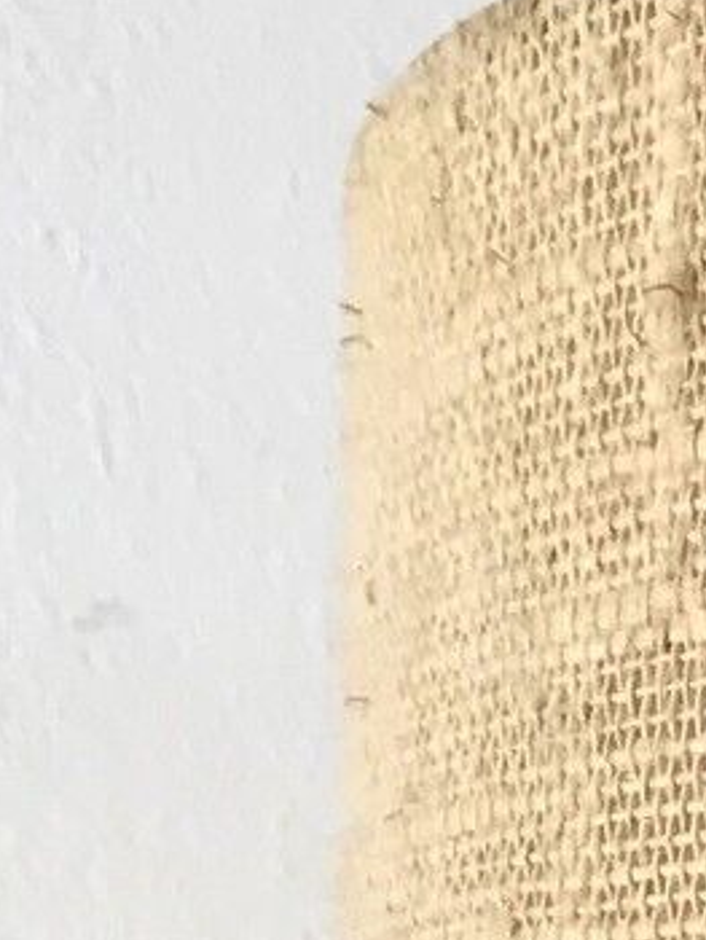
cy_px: 2312
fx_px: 4346
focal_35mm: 160
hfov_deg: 9.1
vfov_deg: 10.5
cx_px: 918
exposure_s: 1/100
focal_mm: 3.99
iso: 25
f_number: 1.8
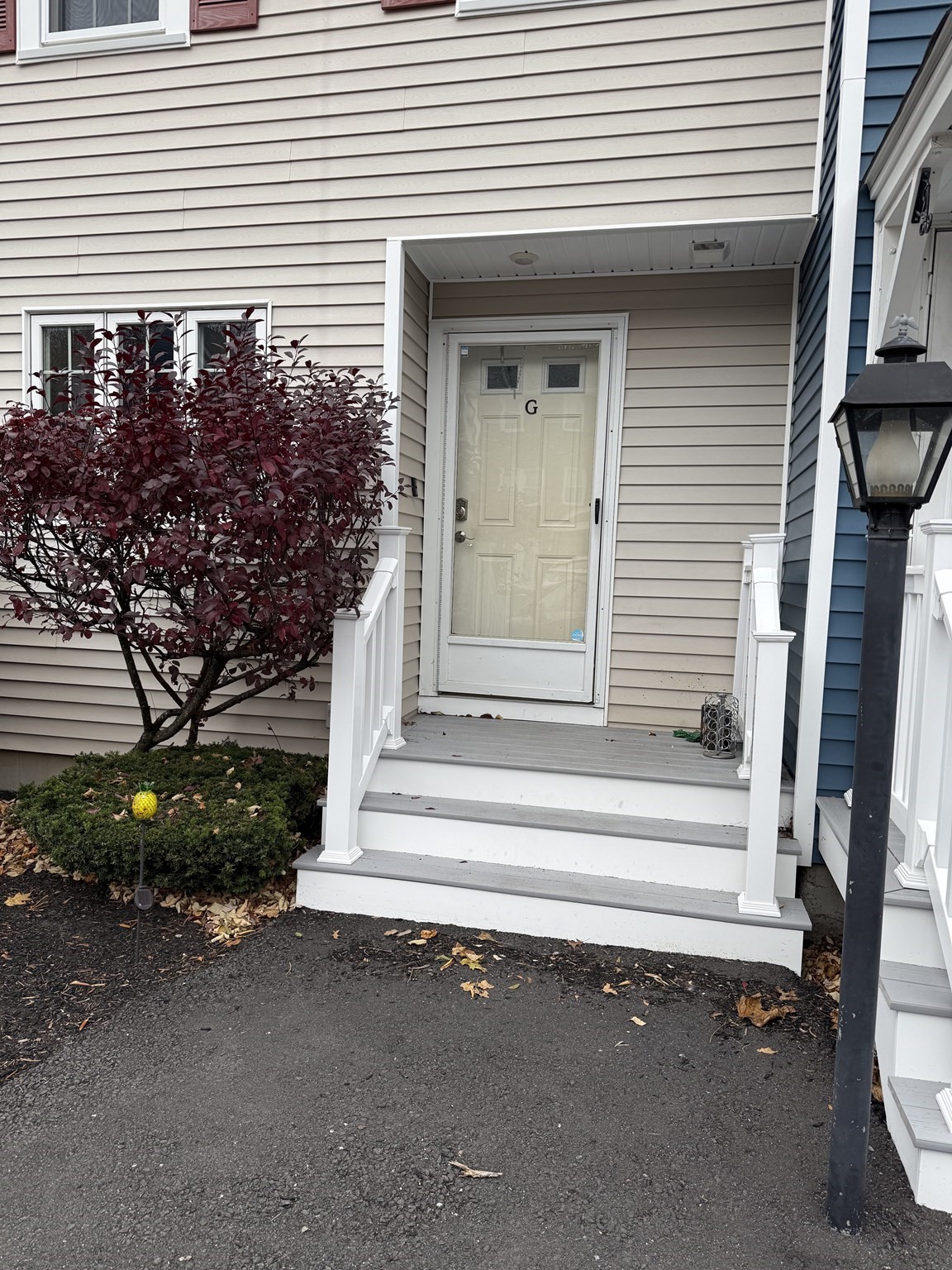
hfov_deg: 56.8
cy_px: 635
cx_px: 476
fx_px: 880
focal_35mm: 24
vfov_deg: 71.6
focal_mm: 6.76
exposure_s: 1/376
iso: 80
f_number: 1.78
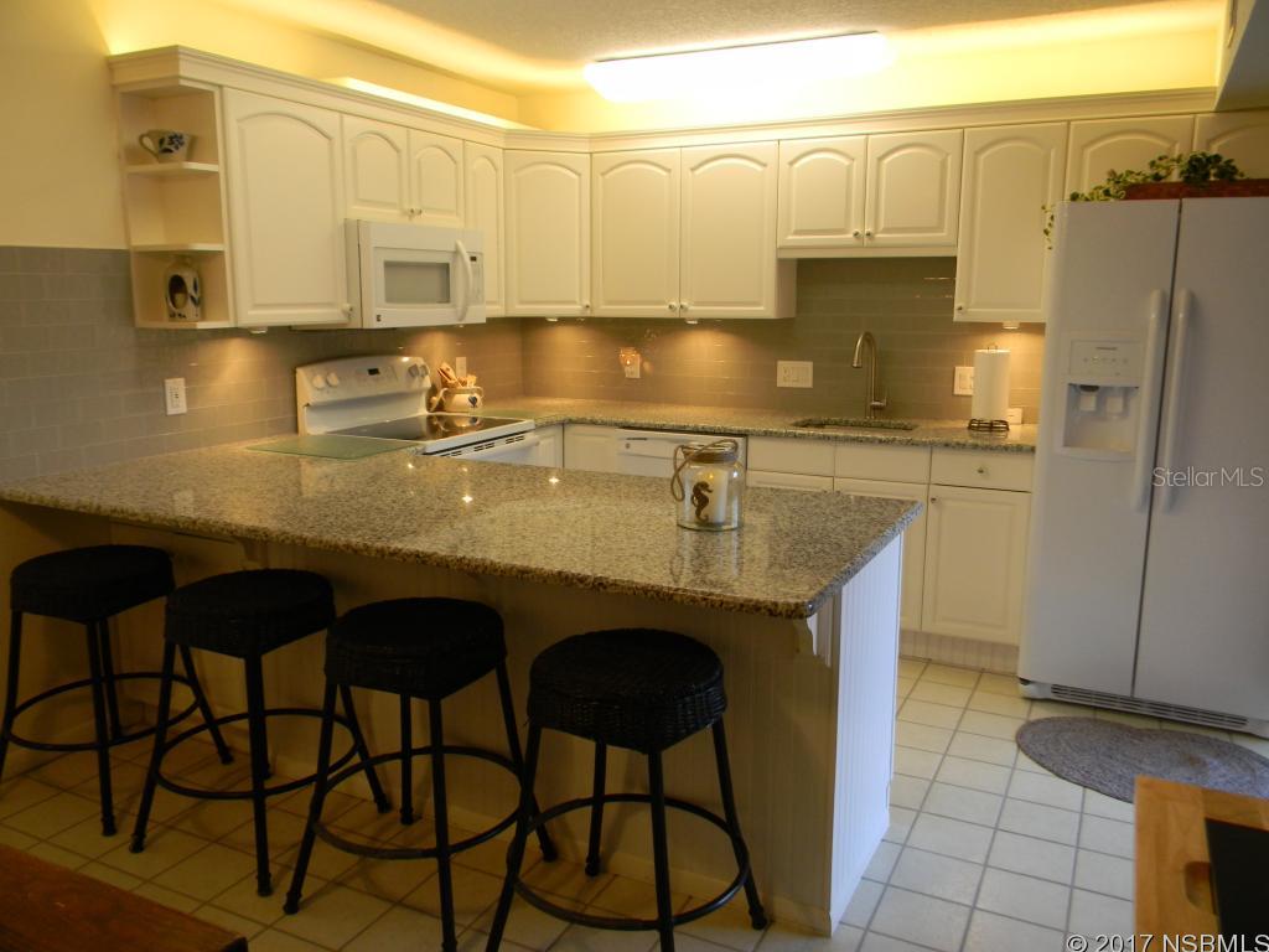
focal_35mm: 28
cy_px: 476
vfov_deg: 49.7
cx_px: 634
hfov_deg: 63.4
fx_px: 1026
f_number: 3.5
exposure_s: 1/30
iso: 167
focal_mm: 5
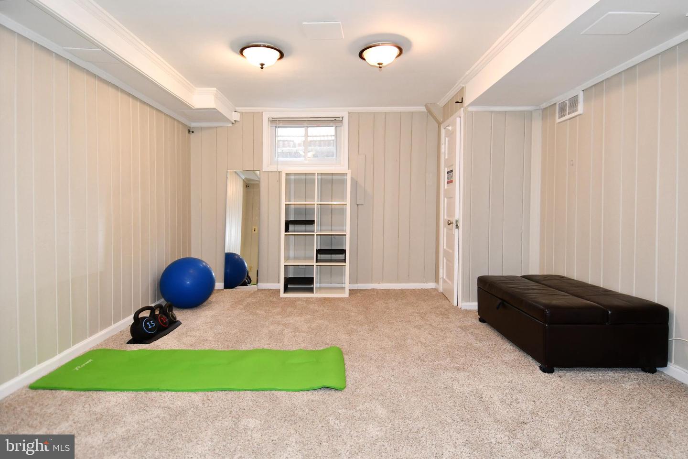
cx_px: 344
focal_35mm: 18
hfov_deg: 90.0
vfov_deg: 67.4
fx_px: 344
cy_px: 230
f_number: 4
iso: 1100
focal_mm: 12
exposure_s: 1/60
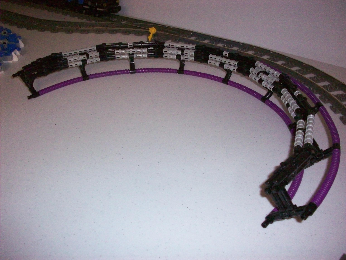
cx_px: 173
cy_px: 130
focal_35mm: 37
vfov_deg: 38.7
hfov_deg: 50.1
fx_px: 370
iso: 400
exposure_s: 1/128
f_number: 2.8
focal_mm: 6.2
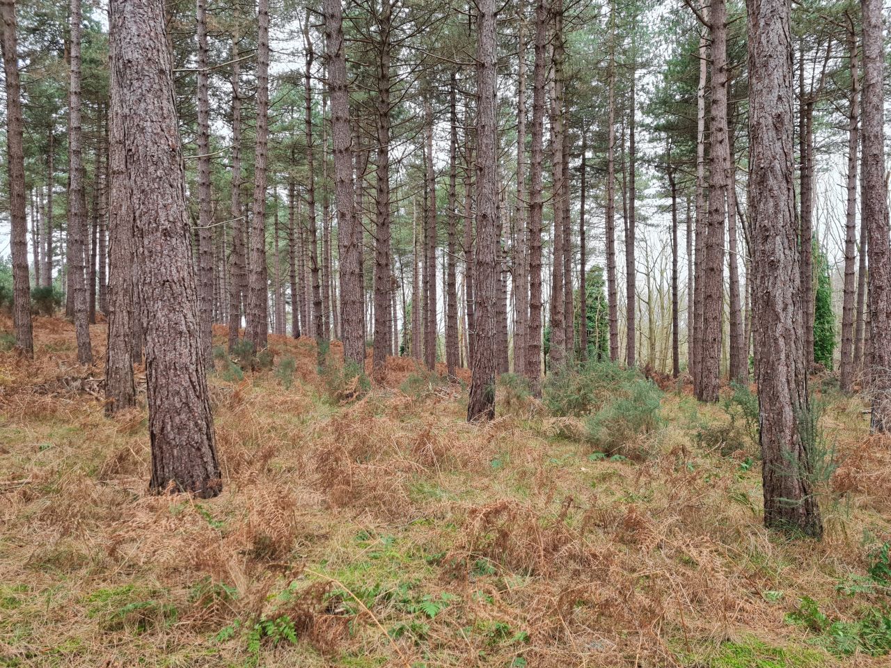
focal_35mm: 26
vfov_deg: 53.1
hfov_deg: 67.3
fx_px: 669
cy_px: 334
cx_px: 446
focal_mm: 5.4
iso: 125
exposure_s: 1/100
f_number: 1.8
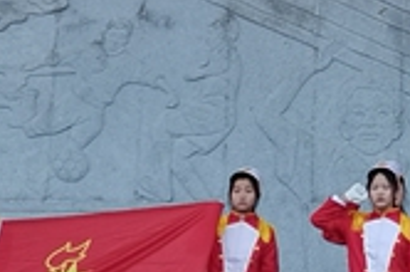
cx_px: 575
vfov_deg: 6.5
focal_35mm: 209
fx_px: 2376
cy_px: -54
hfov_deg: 9.6
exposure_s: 1/162
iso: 50
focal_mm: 4.75
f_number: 1.8
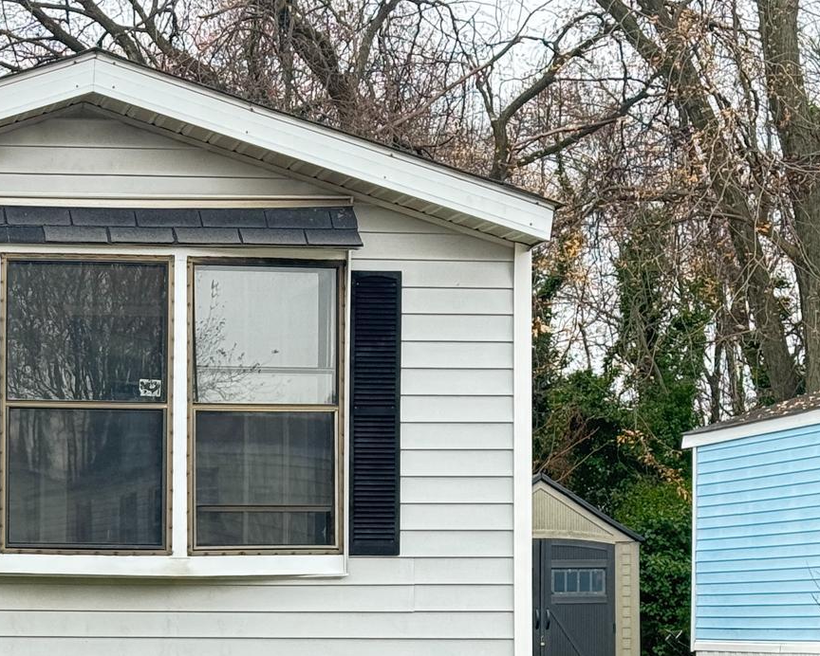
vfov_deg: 13.7
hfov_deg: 16.7
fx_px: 2695
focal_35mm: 111
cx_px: -132
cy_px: 621
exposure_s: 1/157
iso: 80
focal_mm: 6.76
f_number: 1.78
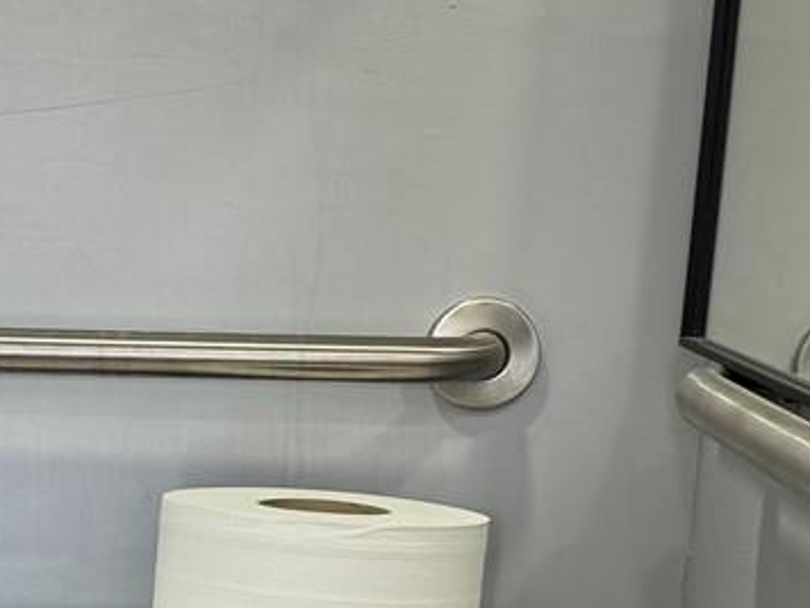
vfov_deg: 13.5
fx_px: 2527
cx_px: -159
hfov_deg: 17.4
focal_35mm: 108
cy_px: 654
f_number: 1.78
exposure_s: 1/121
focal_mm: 6.76
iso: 100
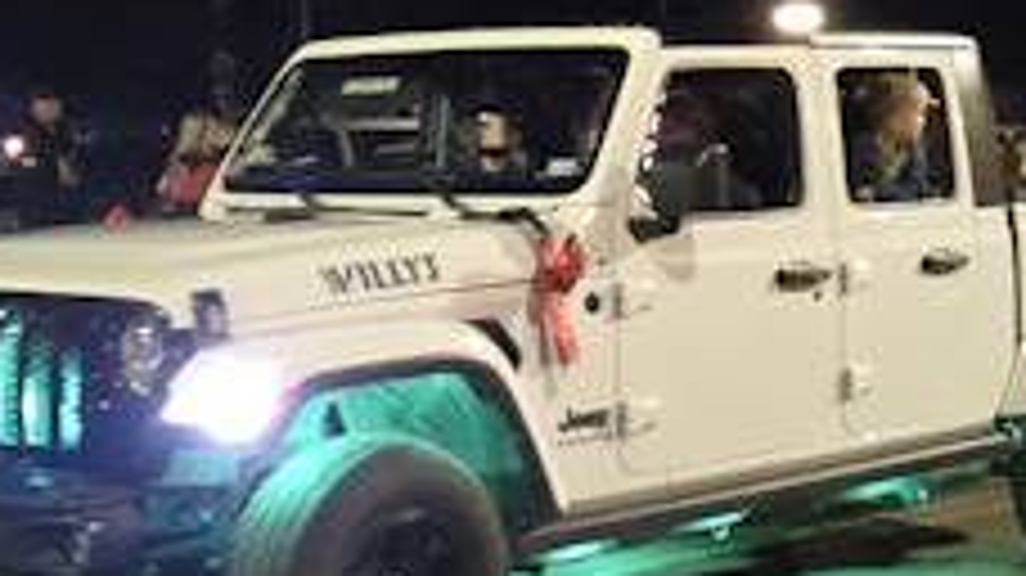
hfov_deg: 24.1
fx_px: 2393
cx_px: 702
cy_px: 292
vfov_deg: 13.7
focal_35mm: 88
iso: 1600
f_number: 1.8
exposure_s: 1/60
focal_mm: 5.4
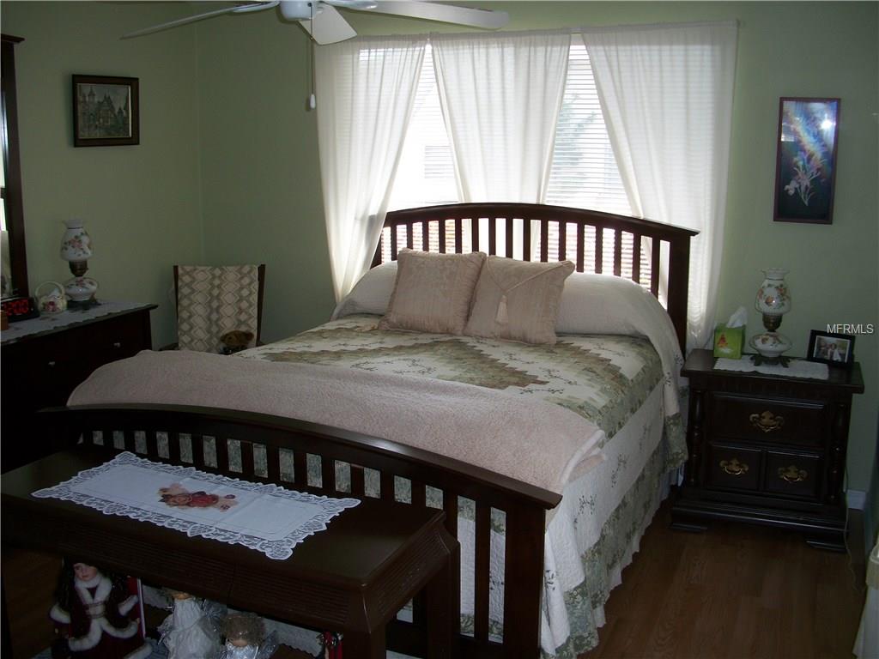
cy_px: 330
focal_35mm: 35
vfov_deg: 40.7
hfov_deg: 52.6
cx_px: 440
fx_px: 889
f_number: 3.1
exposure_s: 1/30
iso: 80
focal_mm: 6.3
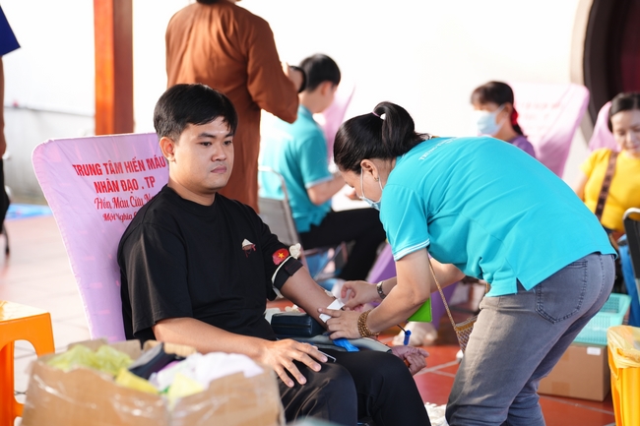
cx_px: 320
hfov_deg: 23.7
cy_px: 213
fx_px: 1528
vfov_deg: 15.9
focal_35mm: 86
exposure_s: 1/60
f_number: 2.8
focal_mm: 86
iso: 400
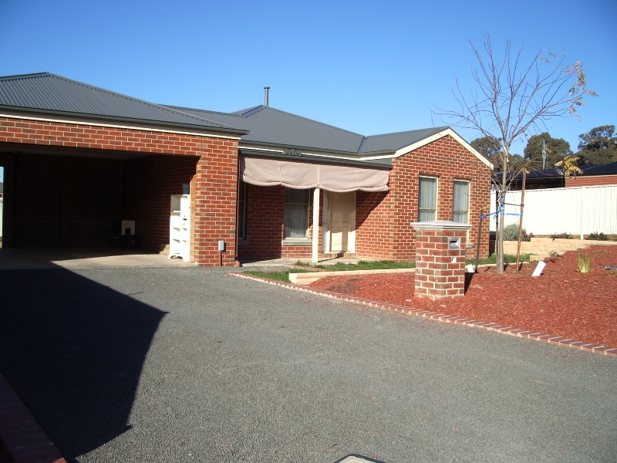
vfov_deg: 40.7
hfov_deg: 52.6
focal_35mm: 35
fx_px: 624
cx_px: 308
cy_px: 232
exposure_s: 1/320
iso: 50
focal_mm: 5.8
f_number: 4.3
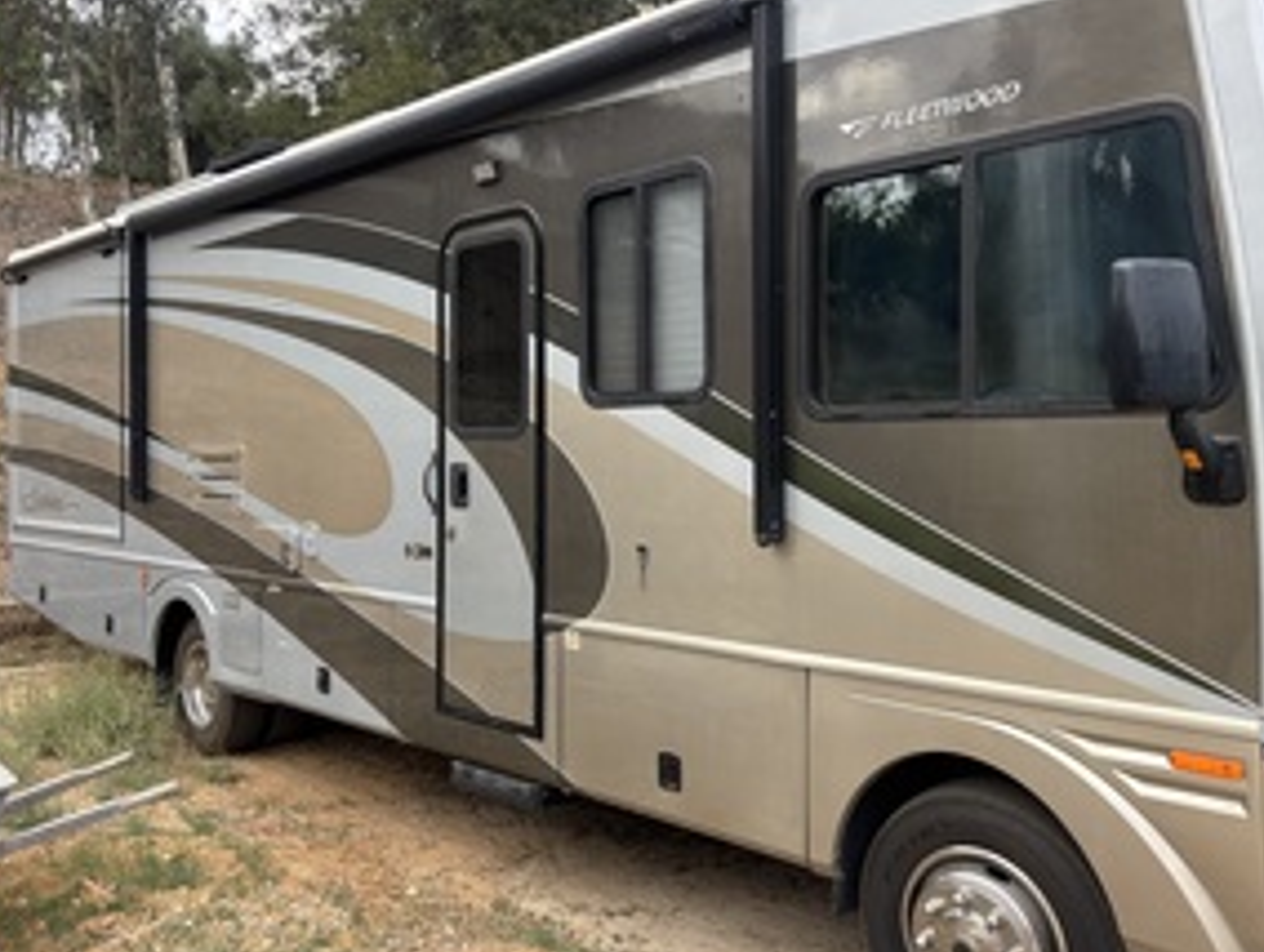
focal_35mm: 32
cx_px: 721
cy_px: 438
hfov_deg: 56.5
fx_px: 1170
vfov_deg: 44.2
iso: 50
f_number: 1.6
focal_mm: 5.96
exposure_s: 1/591
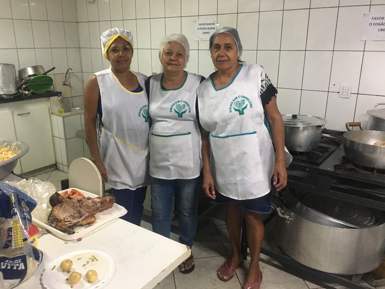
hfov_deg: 61.7
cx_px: 192
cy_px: 144
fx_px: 323
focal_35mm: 29
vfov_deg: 48.2
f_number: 2.2
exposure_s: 1/25
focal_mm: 4.15
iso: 200
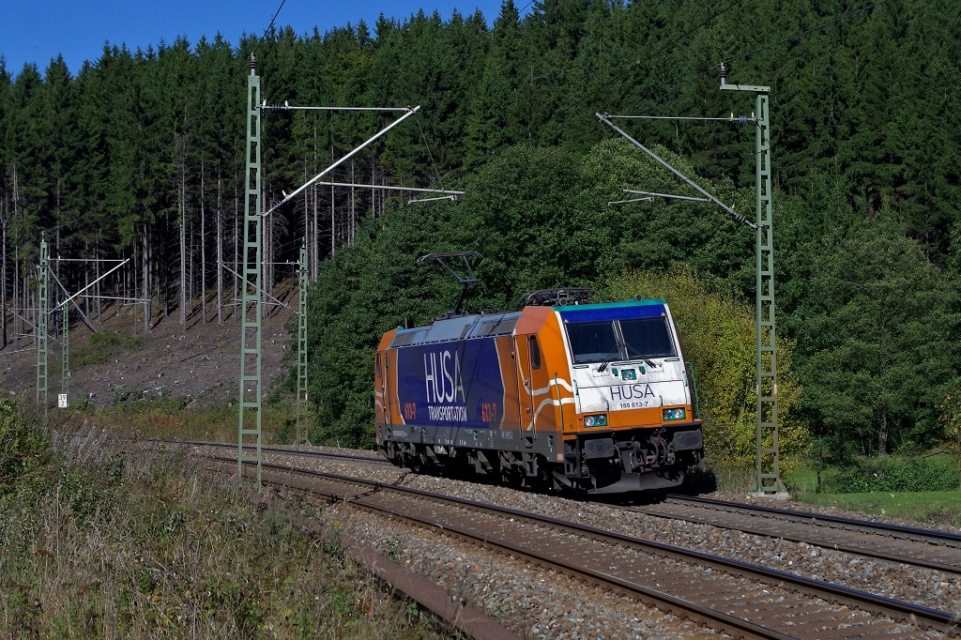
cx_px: 480
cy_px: 320
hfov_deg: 35.1
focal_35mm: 57
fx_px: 1521
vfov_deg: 23.8
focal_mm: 37.5
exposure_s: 1/1000
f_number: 6.3
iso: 400
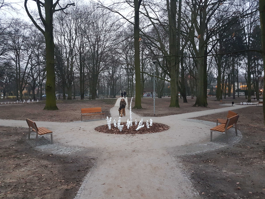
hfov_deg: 67.3
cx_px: 132
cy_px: 100
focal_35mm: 26
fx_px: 199
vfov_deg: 53.1
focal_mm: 4.2
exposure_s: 1/10
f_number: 1.7
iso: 250
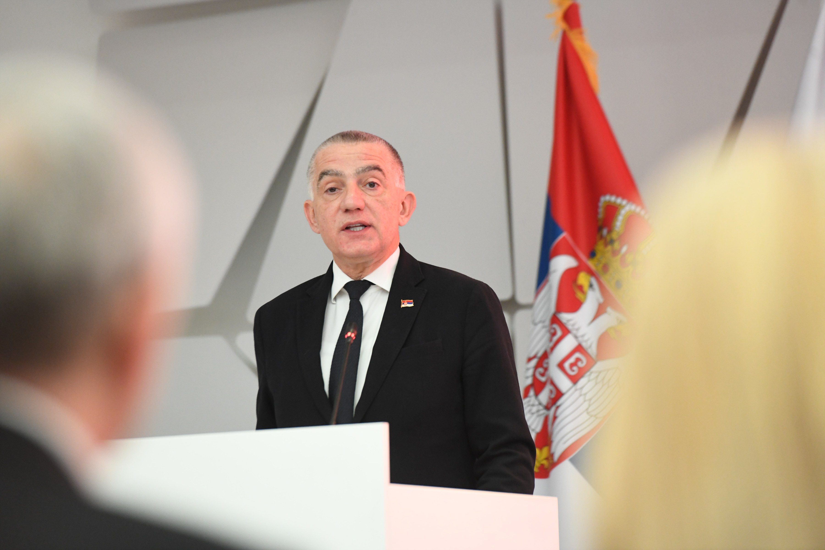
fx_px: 4583
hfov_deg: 10.3
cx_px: 412
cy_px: 275
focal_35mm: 200
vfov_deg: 6.9
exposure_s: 1/200
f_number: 4
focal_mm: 200
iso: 4000
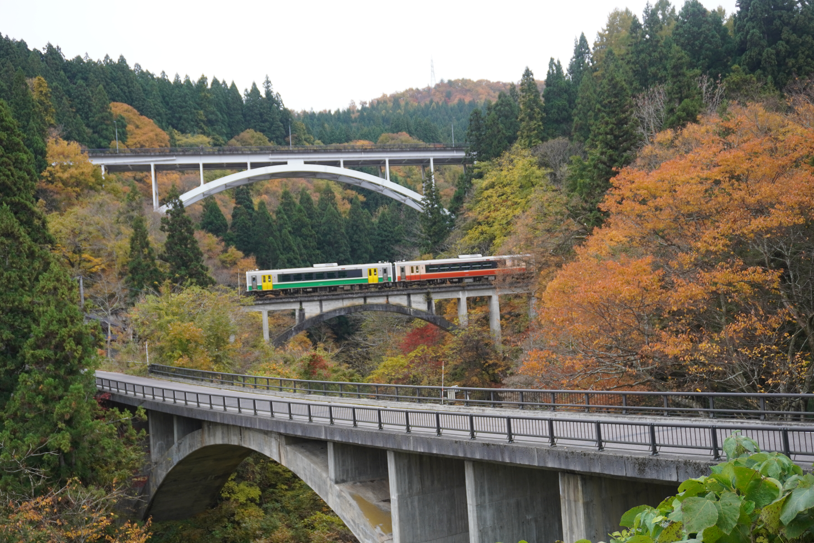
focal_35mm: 42
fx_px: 939
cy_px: 271
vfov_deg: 32.2
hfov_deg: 46.9
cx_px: 410
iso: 320
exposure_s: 1/160
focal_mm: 27
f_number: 4.5
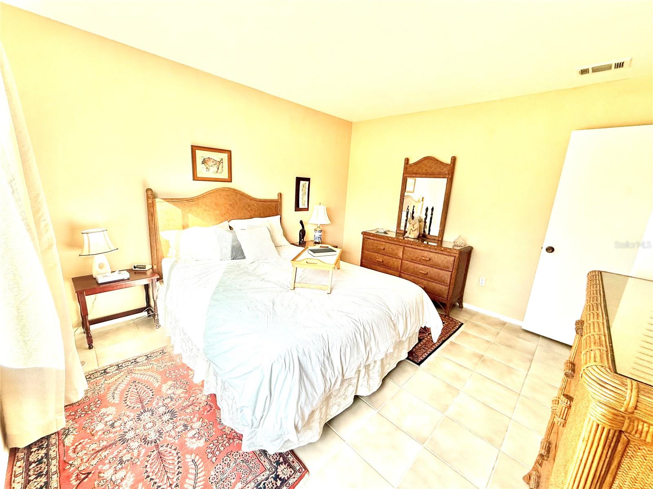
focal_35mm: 14
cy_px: 244
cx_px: 326
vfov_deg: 85.7
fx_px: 264
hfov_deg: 102.1
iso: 64
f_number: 2.2
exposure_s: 1/262
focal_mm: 2.22
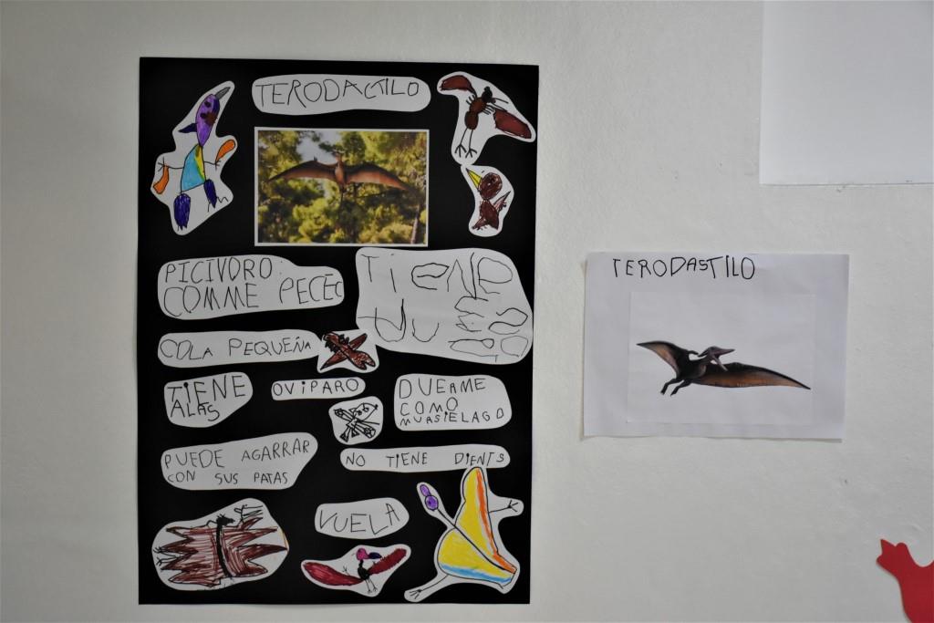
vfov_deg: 21.6
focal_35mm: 63
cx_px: 467
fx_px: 1635
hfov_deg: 31.9
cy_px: 312
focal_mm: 42
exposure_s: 1/100
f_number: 5
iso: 1600
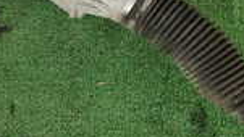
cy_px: 19
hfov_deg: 18.8
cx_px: -40
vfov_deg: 11.2
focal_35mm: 108
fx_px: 699
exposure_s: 1/80
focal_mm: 4.5
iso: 100
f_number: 2.8
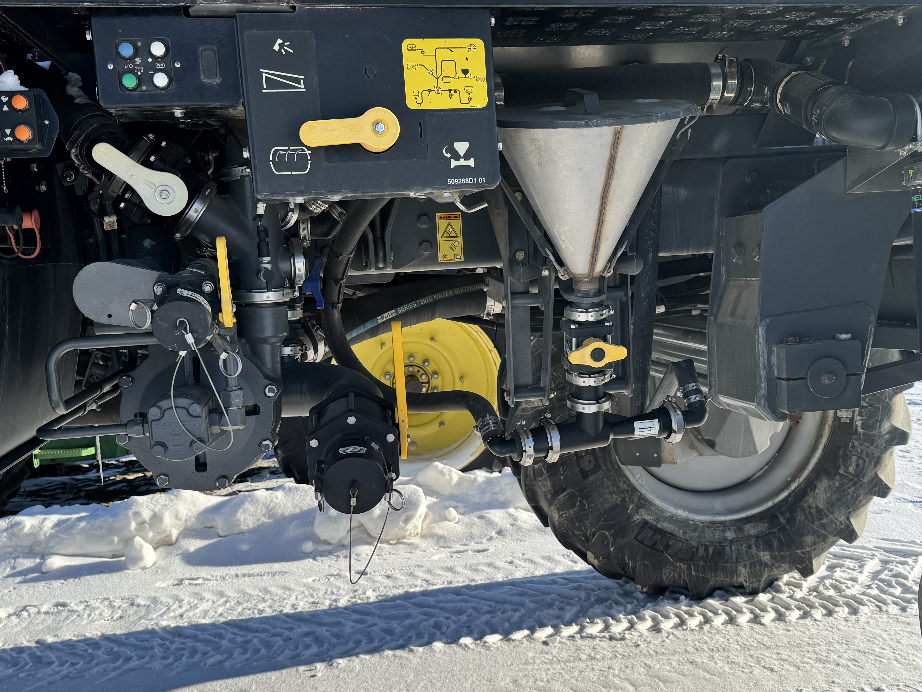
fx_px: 959
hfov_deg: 51.3
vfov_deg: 39.7
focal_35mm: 36
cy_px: 343
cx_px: 491
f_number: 1.78
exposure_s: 1/1869
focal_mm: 6.76
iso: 80
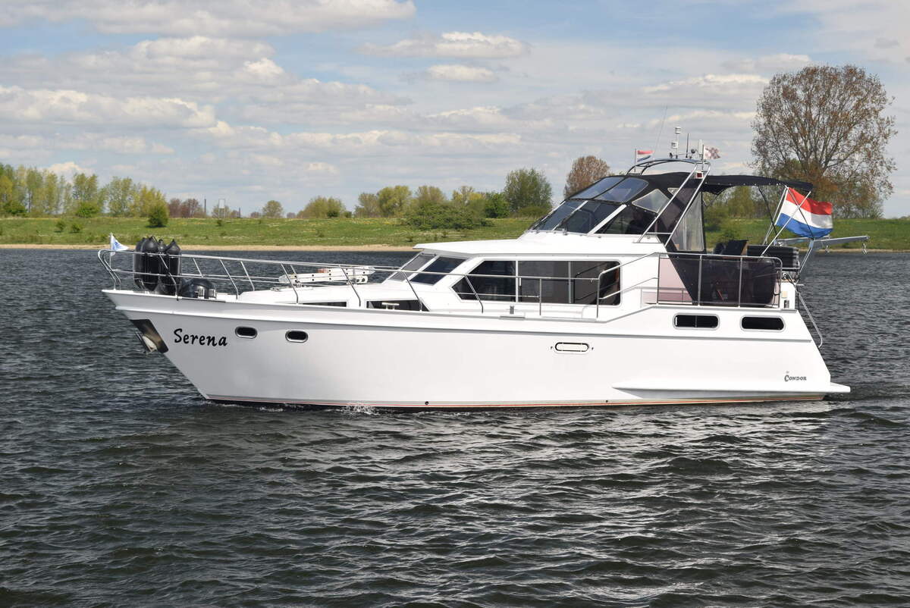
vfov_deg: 19.0
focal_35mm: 72
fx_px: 1821
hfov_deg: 28.1
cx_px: 455
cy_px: 304
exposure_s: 1/160
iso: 200
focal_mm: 48
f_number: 8
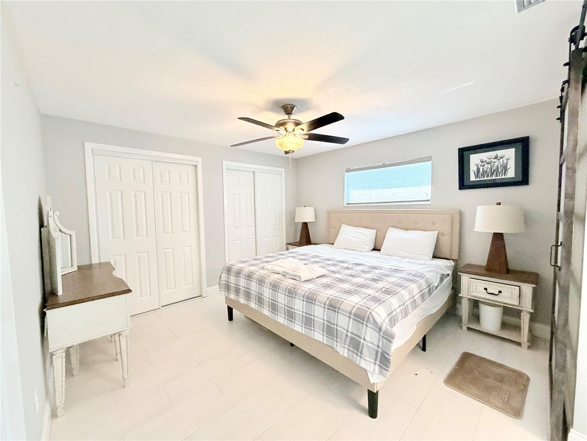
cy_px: 220
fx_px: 237
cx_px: 294
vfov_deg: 85.7
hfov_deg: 102.1
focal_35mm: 14
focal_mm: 2.22
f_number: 2.2
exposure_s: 1/120
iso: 320
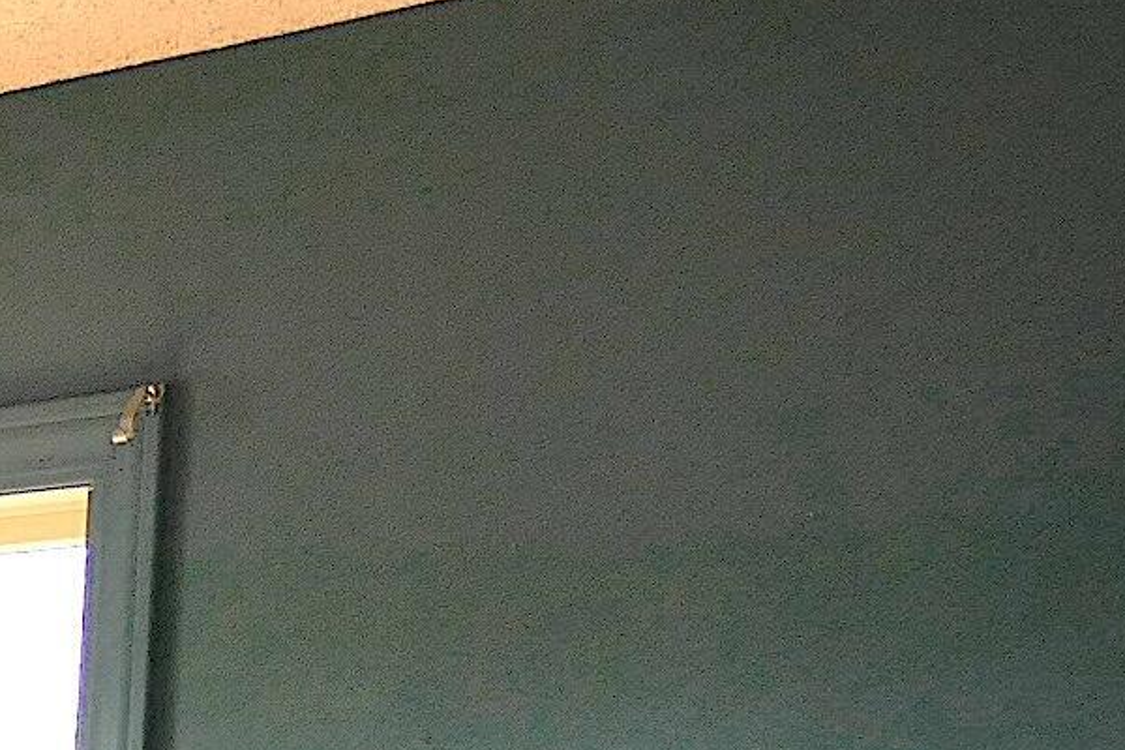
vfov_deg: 11.0
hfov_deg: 14.9
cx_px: -1069
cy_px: 1459
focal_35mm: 114
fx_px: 3562
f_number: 2.8
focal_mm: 9.1
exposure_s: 1/200
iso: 125
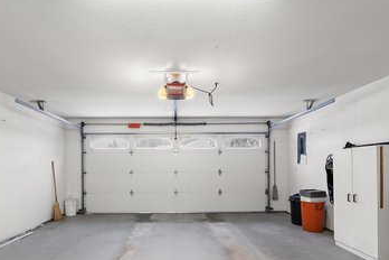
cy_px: 157
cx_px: 177
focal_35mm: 20
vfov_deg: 61.4
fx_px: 216
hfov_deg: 83.8
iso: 400
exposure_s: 1/2
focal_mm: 16
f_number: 7.1
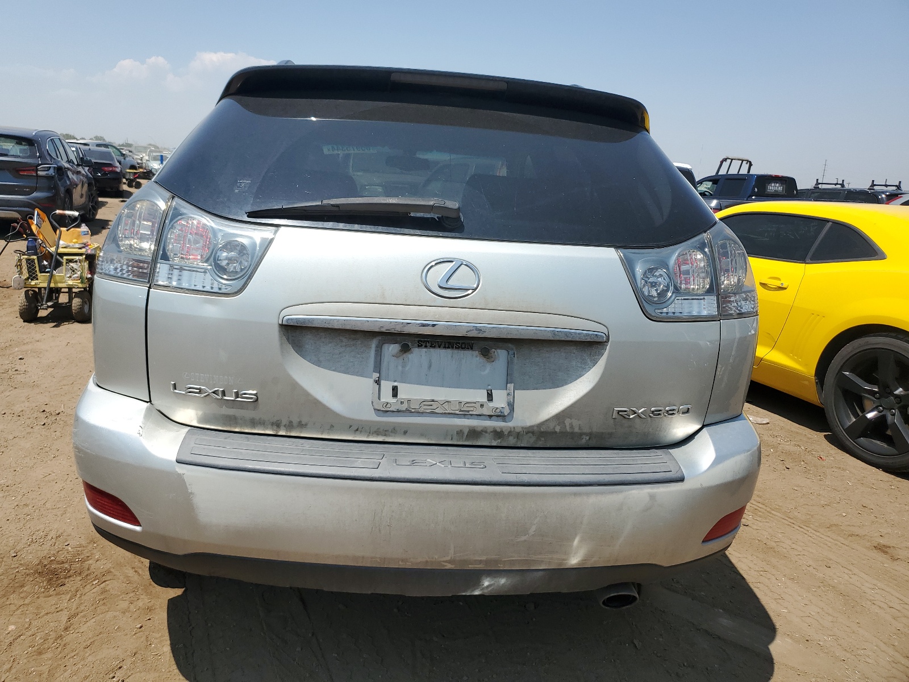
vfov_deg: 53.1
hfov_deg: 67.3
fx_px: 683
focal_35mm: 26
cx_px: 454
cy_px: 341
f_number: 1.5
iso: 50
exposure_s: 1/3333
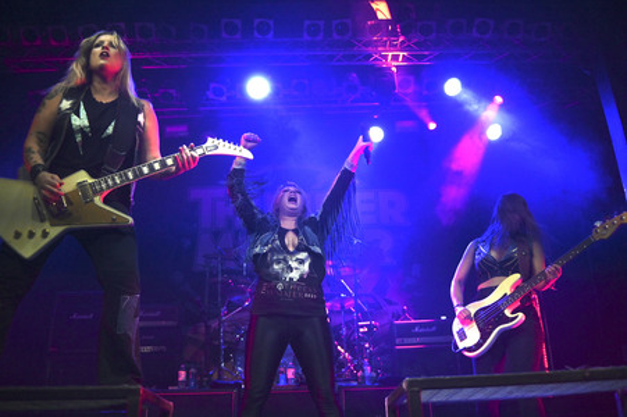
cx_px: 314
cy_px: 208
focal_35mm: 35
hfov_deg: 54.5
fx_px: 609
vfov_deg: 37.8
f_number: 4
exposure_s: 1/800
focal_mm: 35
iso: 4000
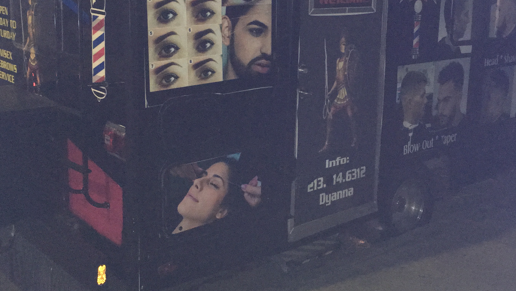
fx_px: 643
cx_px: 288
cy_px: 88
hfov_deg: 43.6
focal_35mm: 47
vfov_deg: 25.3
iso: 320
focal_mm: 4.15
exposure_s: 1/16
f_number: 2.2
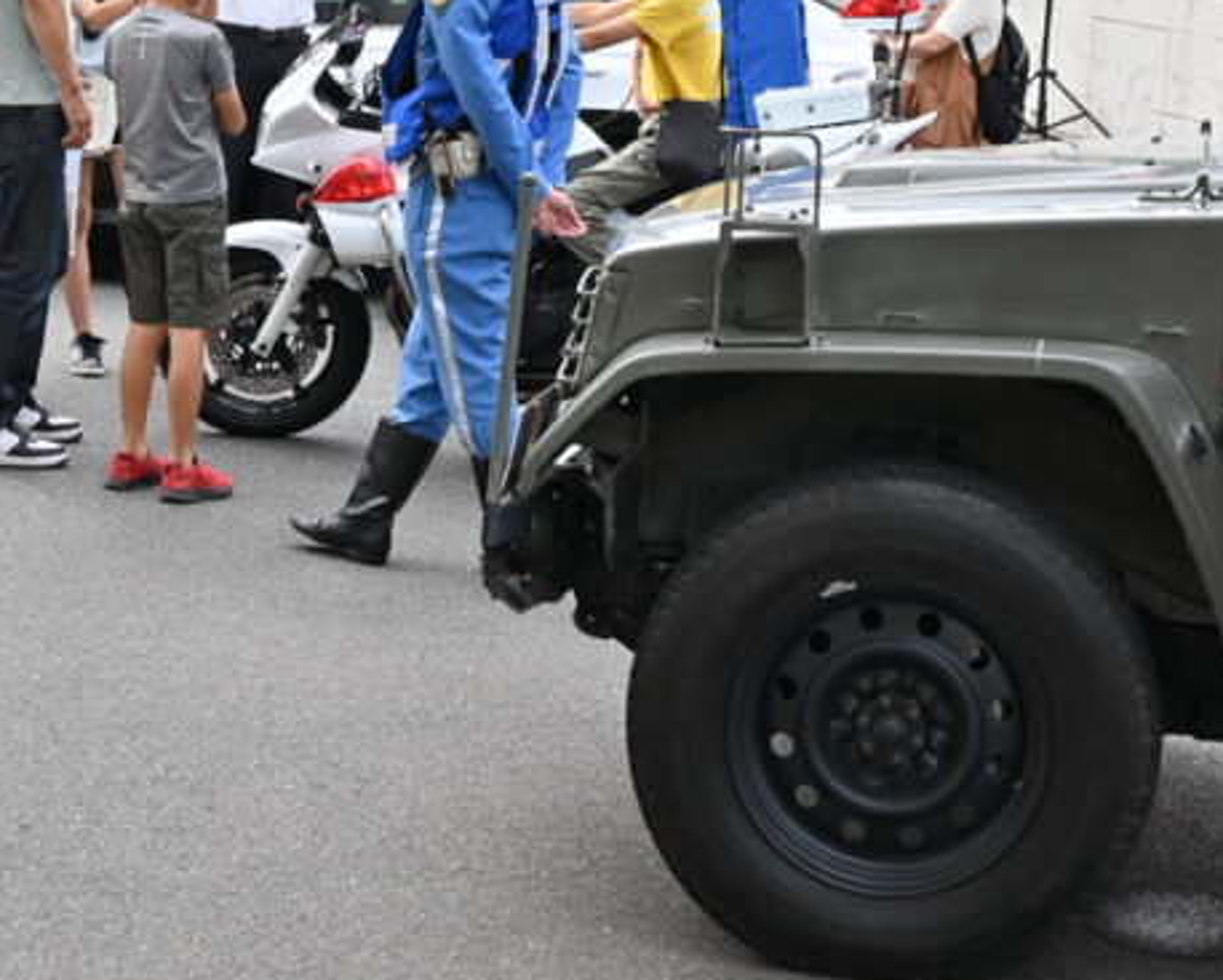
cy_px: 180
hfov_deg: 22.2
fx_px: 3115
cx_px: 766
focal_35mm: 86
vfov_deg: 17.7
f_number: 5.6
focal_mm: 41
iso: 125
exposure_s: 1/250
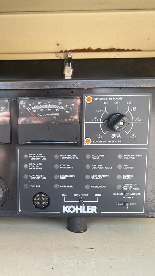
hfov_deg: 29.8
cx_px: 12
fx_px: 278
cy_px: 137
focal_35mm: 38
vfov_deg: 52.8
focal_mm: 5.7
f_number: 1.5
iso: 40
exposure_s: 1/161
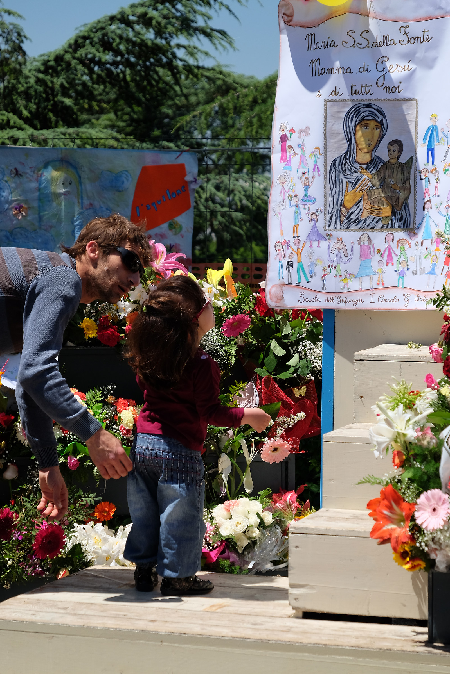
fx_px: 1969
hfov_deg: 13.0
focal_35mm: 105
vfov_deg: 19.5
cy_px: 337
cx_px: 225
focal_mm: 70.2
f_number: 5.6
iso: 400
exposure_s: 1/280
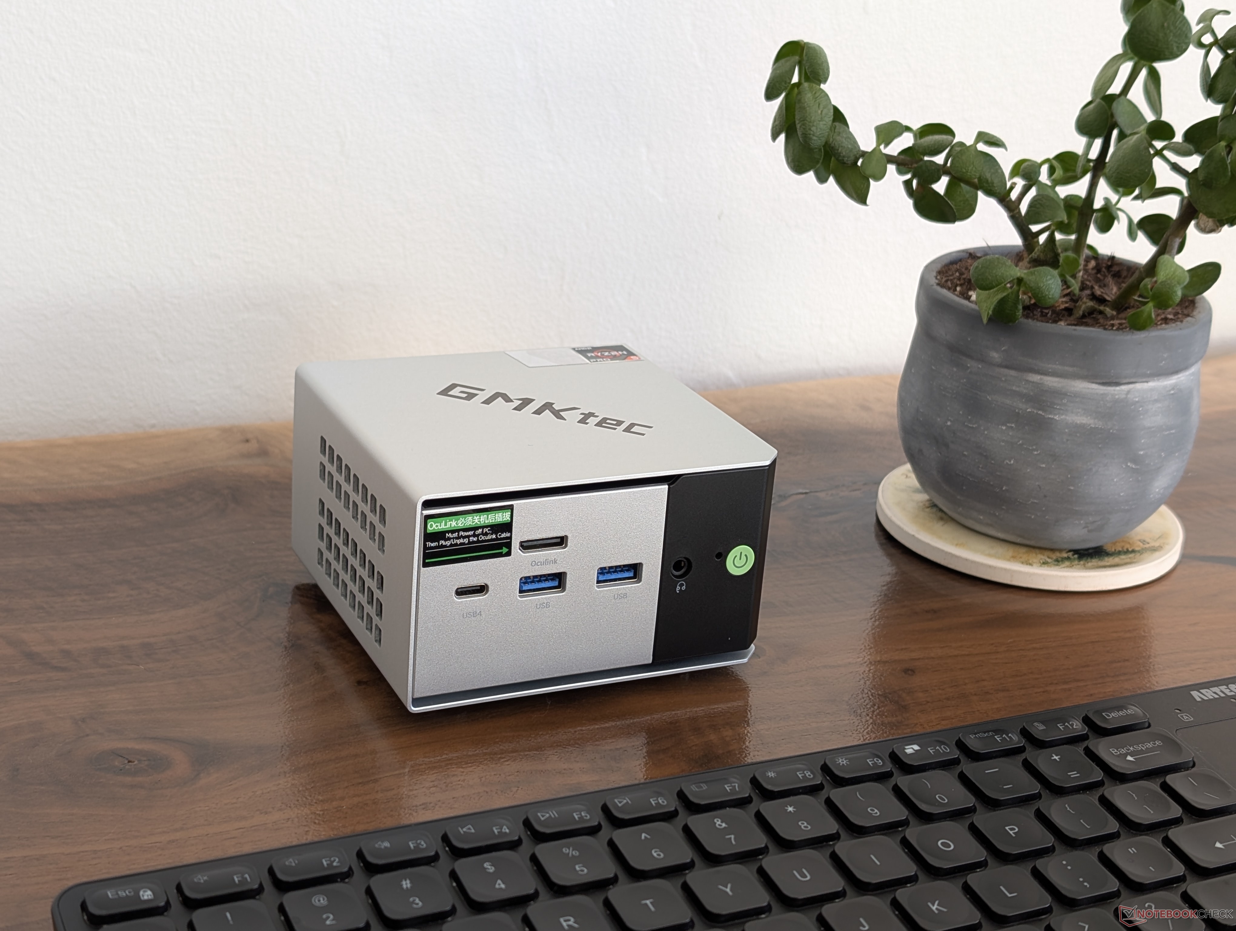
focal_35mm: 49
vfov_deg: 29.7
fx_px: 1752
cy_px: 466
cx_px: 618
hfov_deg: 38.9
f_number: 1.68
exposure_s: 1/30.7
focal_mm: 6.9
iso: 22
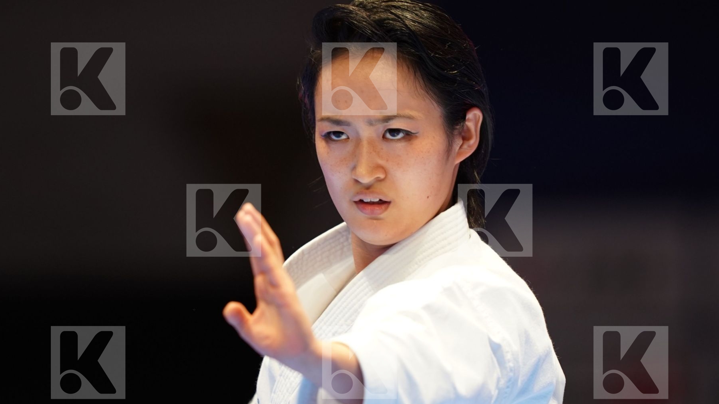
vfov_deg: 1.9
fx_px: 12010
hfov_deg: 3.4
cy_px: 220
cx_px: 360
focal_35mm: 630
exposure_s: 1/250
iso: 1000
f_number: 2.8
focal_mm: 400
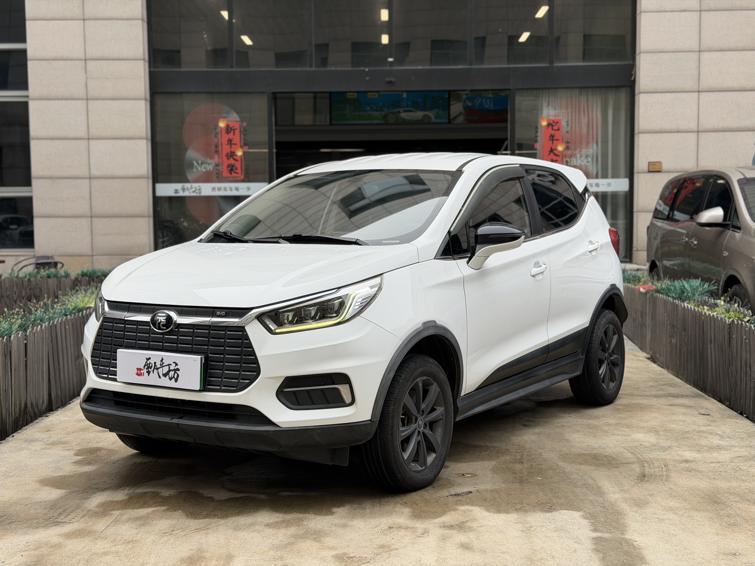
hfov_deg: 39.7
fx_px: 1047
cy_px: 283
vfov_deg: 30.3
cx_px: 378
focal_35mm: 48
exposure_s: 1/631
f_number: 1.78
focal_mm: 6.76
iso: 64
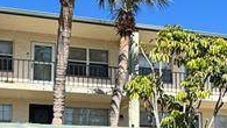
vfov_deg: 14.9
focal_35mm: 80
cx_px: 175
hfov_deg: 26.1
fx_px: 482
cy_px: 127
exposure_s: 1/1600
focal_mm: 2.22
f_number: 2.2
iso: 50
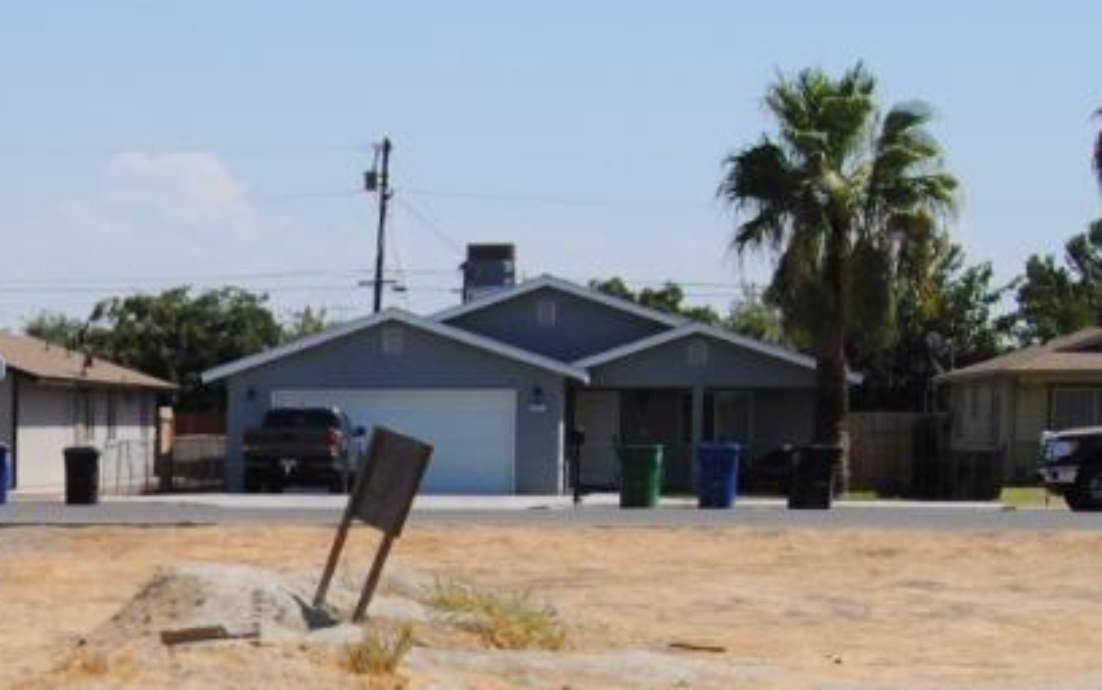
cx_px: -261
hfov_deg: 19.3
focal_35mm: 101
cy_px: 860
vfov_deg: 12.6
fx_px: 3035
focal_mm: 18
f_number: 9
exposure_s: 1/320
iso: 100
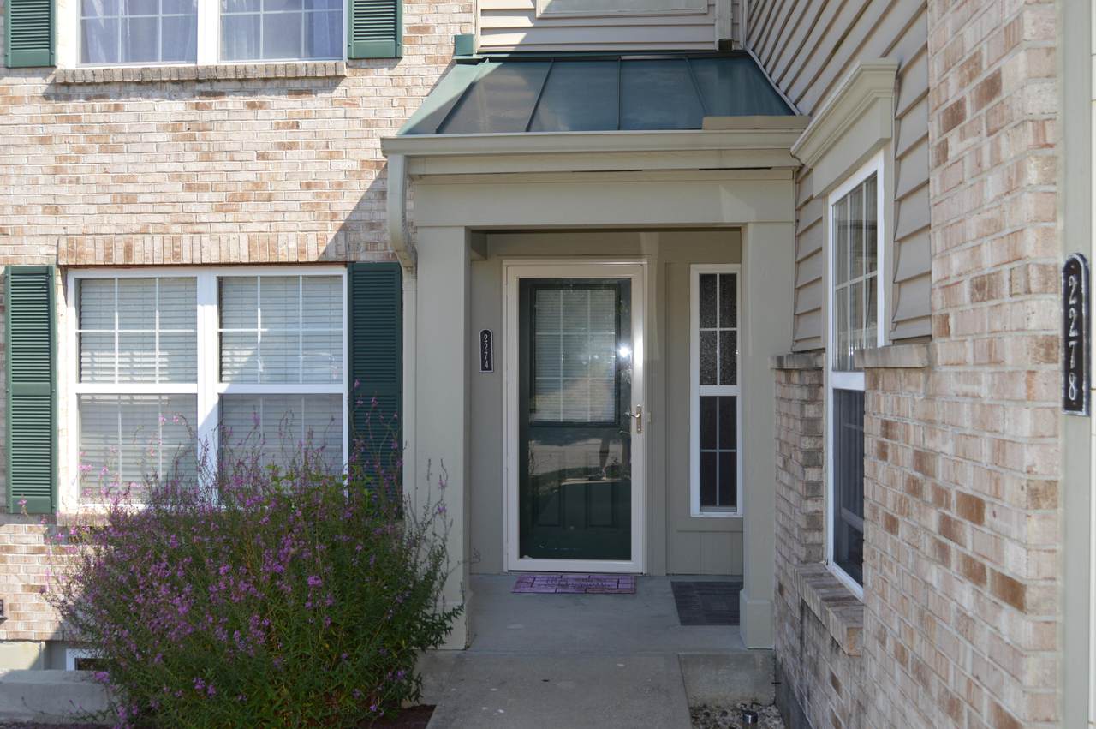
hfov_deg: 62.0
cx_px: 548
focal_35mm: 30
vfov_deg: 43.5
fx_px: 912
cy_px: 364
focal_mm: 20
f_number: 5.6
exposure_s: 1/200
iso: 100
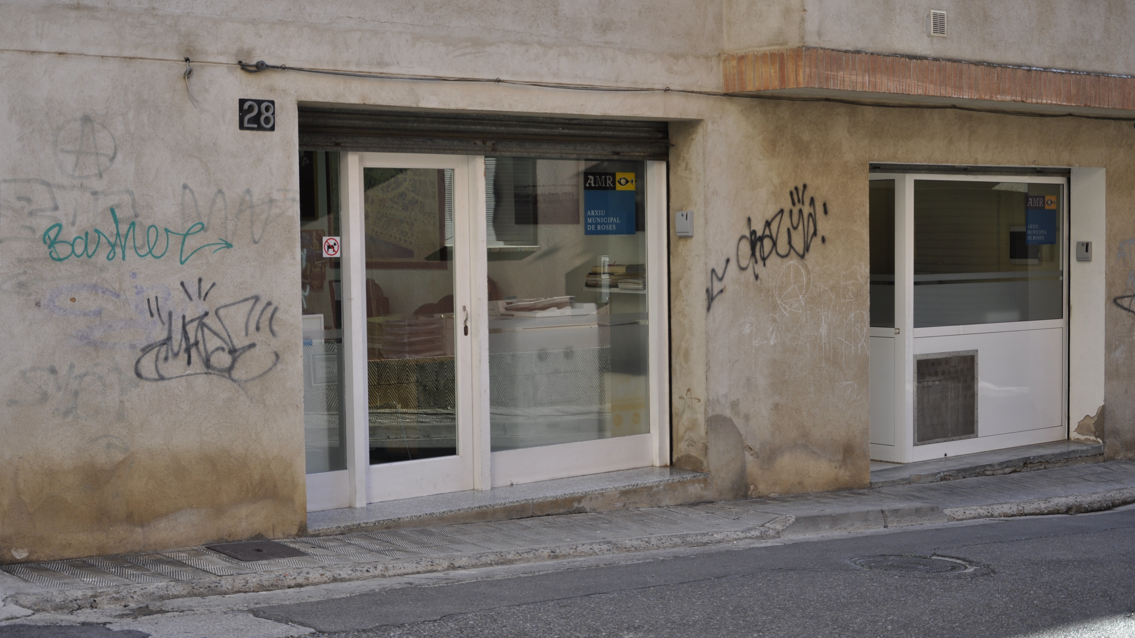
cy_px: 343
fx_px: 1671
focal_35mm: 56
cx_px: 571
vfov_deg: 21.6
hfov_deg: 37.5
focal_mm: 35
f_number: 5.6
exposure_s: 1/125
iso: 200
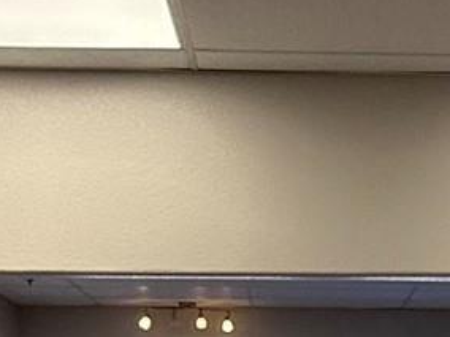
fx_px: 1313
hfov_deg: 19.2
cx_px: 376
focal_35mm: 101
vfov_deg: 12.6
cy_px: 699
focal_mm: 2.22
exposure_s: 1/120
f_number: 2.2
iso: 125
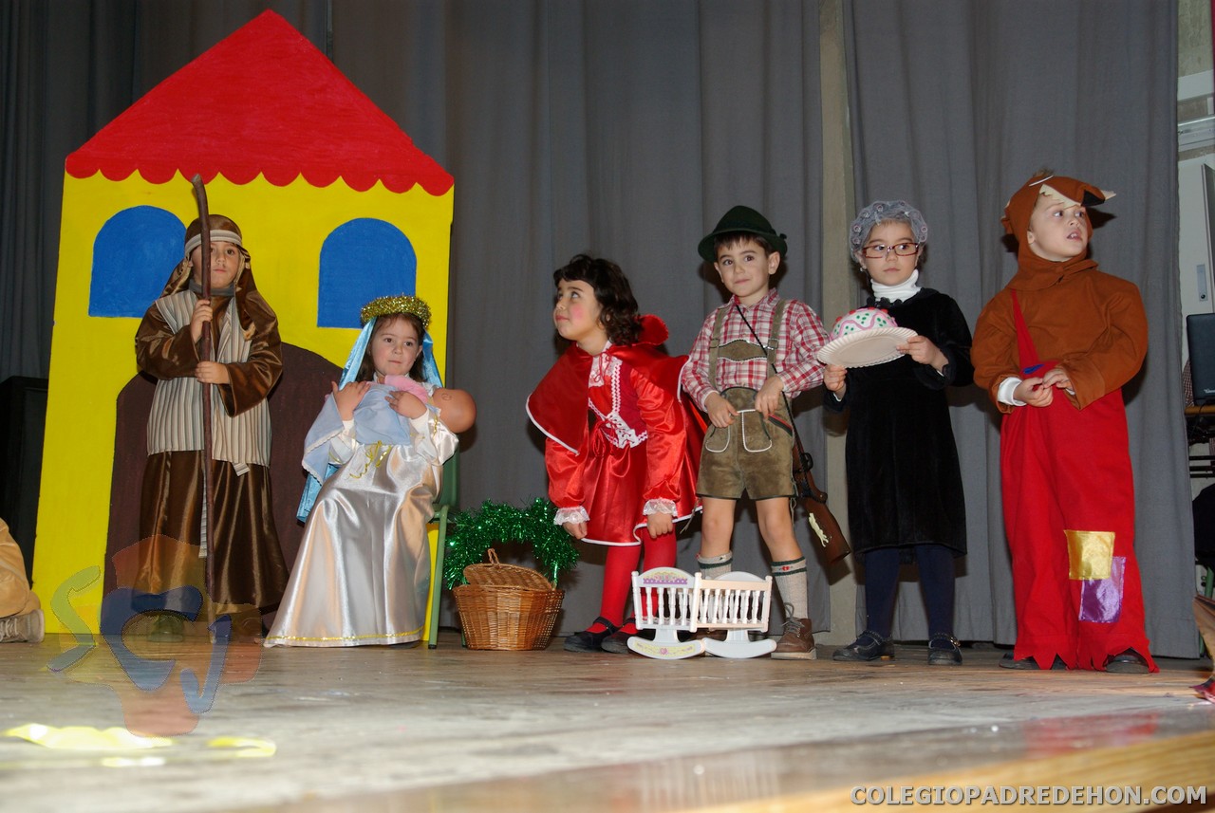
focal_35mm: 46
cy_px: 406
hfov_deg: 42.3
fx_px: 1571
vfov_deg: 29.0
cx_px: 608
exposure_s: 1/45
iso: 400
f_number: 5.6
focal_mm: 31
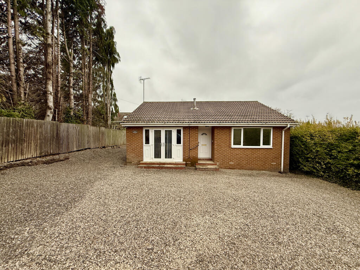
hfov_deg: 102.1
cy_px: 135
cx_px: 180
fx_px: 146
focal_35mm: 14
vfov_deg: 85.7
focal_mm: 2.22
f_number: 2.2
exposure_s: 1/99
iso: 80
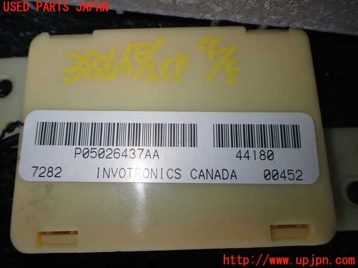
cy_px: 134
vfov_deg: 46.8
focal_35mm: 30
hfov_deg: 60.0
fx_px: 310
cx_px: 179
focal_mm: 5.4
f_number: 2.3
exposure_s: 1/160
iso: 100
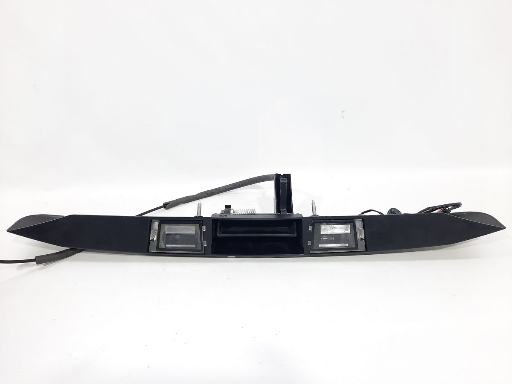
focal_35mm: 25
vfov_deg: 54.9
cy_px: 192
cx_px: 256
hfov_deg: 69.4
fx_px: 370
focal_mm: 4.6
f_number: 2
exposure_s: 1/50
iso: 80
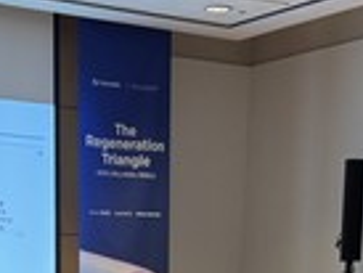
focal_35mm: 105
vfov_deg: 13.1
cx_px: 130
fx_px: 1102
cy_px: 445
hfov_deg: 18.7
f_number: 1.78
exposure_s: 1/60
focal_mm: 6.76
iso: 250
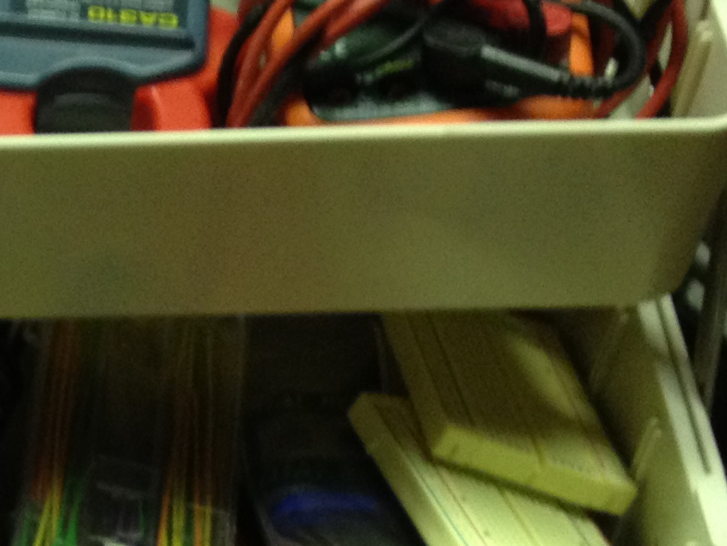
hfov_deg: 14.1
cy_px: 592
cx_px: -191
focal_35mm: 135
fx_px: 2836
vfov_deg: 10.9
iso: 200
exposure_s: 1/20
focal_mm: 4.28
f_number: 2.4
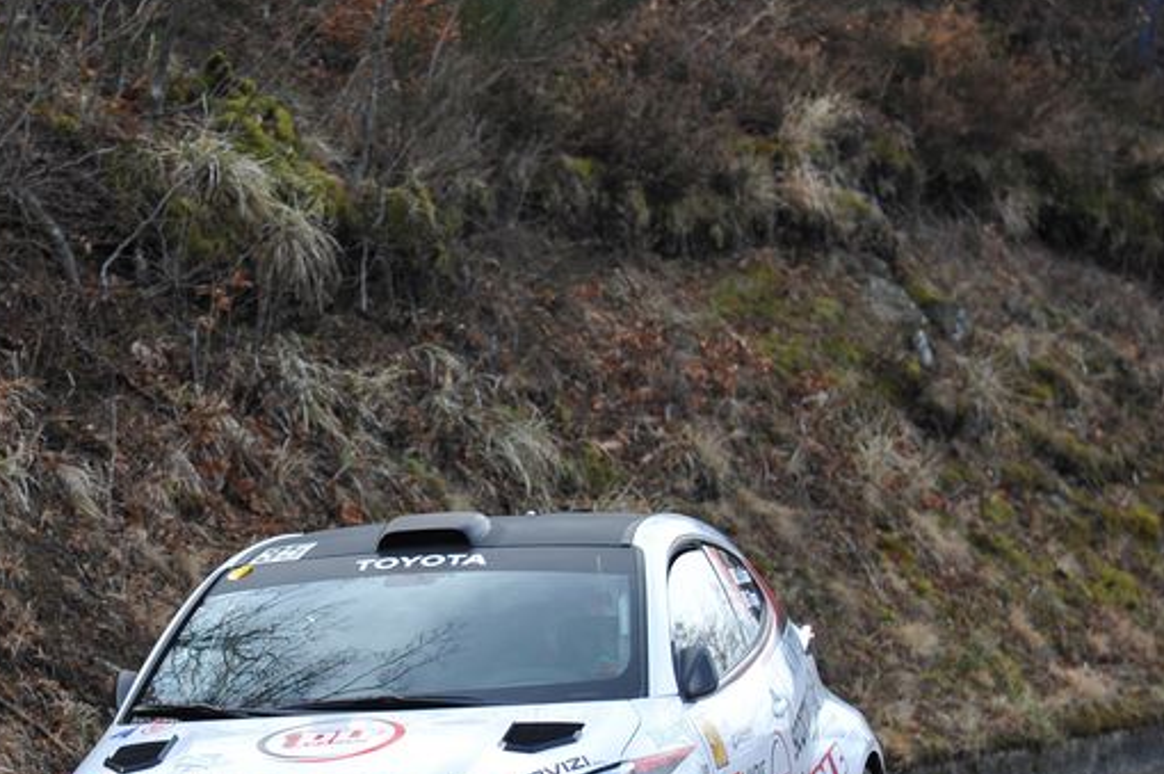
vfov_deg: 7.0
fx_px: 6331
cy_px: 581
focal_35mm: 196
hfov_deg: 10.5
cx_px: 308
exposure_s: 1/1000
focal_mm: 100
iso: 640
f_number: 4
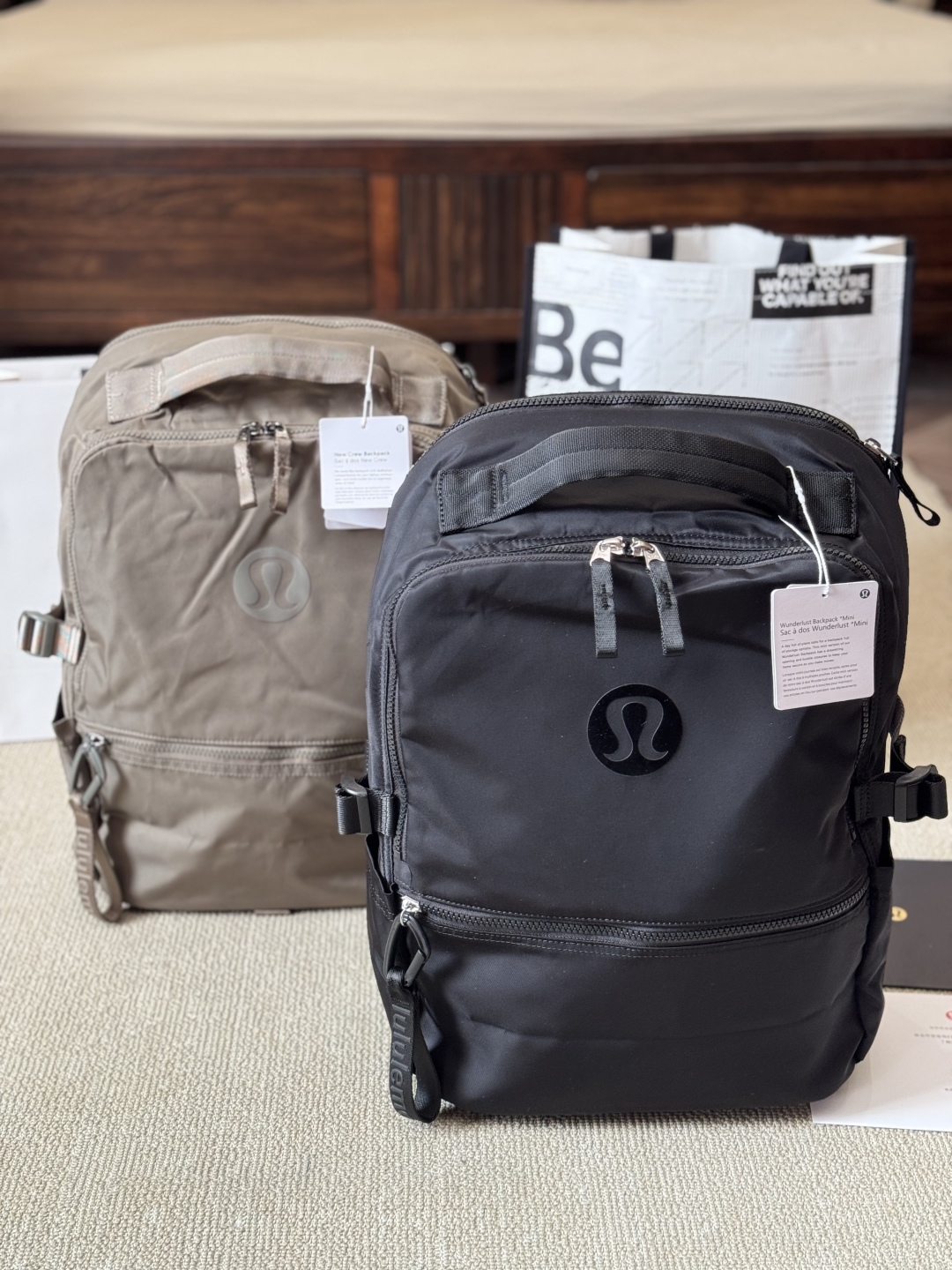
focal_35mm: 48
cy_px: 635
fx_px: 1760
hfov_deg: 30.3
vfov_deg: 39.7
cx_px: 476
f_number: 1.78
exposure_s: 1/60
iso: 160
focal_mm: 6.76
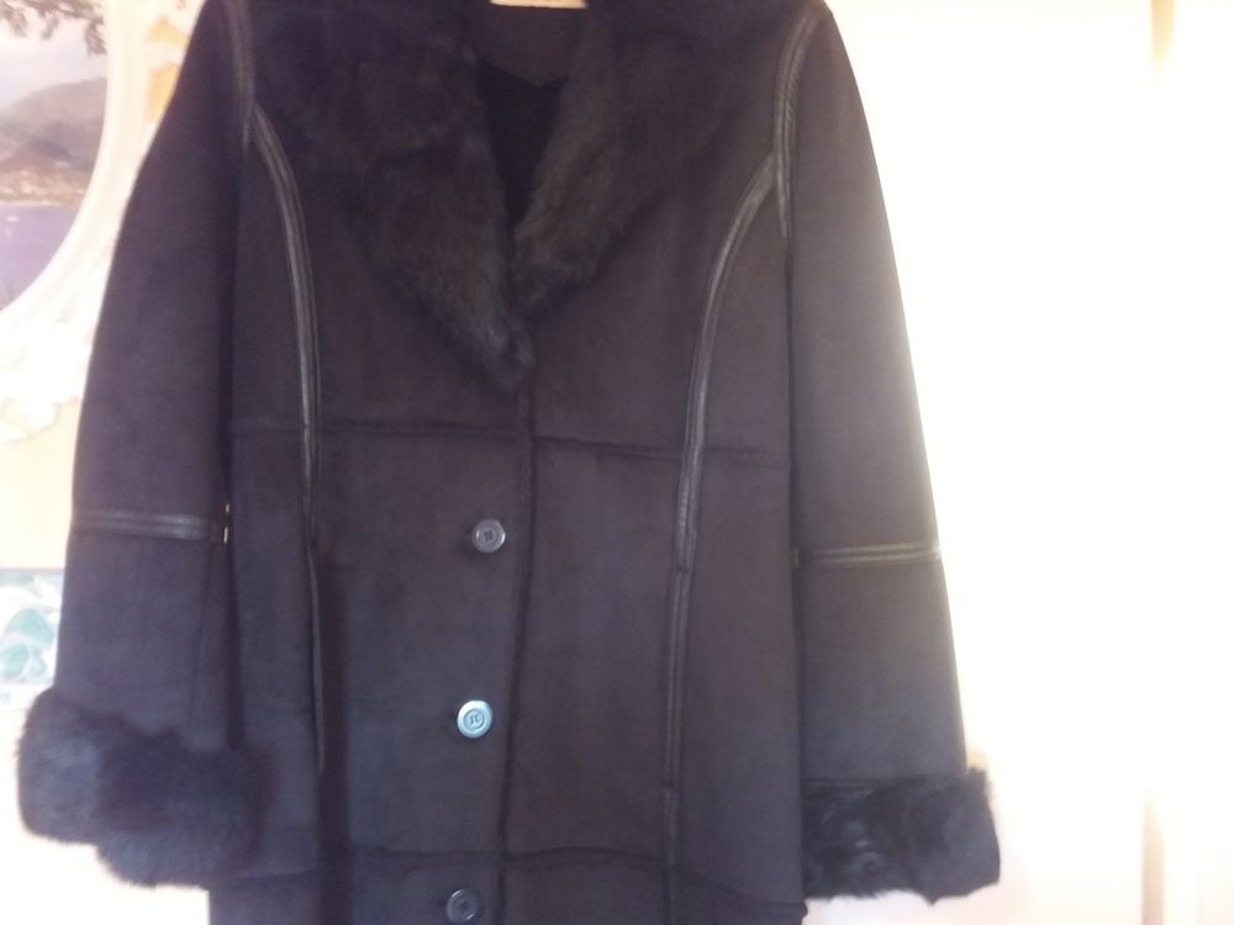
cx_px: 617
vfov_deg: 49.7
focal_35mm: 28
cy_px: 462
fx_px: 998
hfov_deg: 63.4
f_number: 1.9
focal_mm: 3.7
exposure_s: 1/17
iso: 400
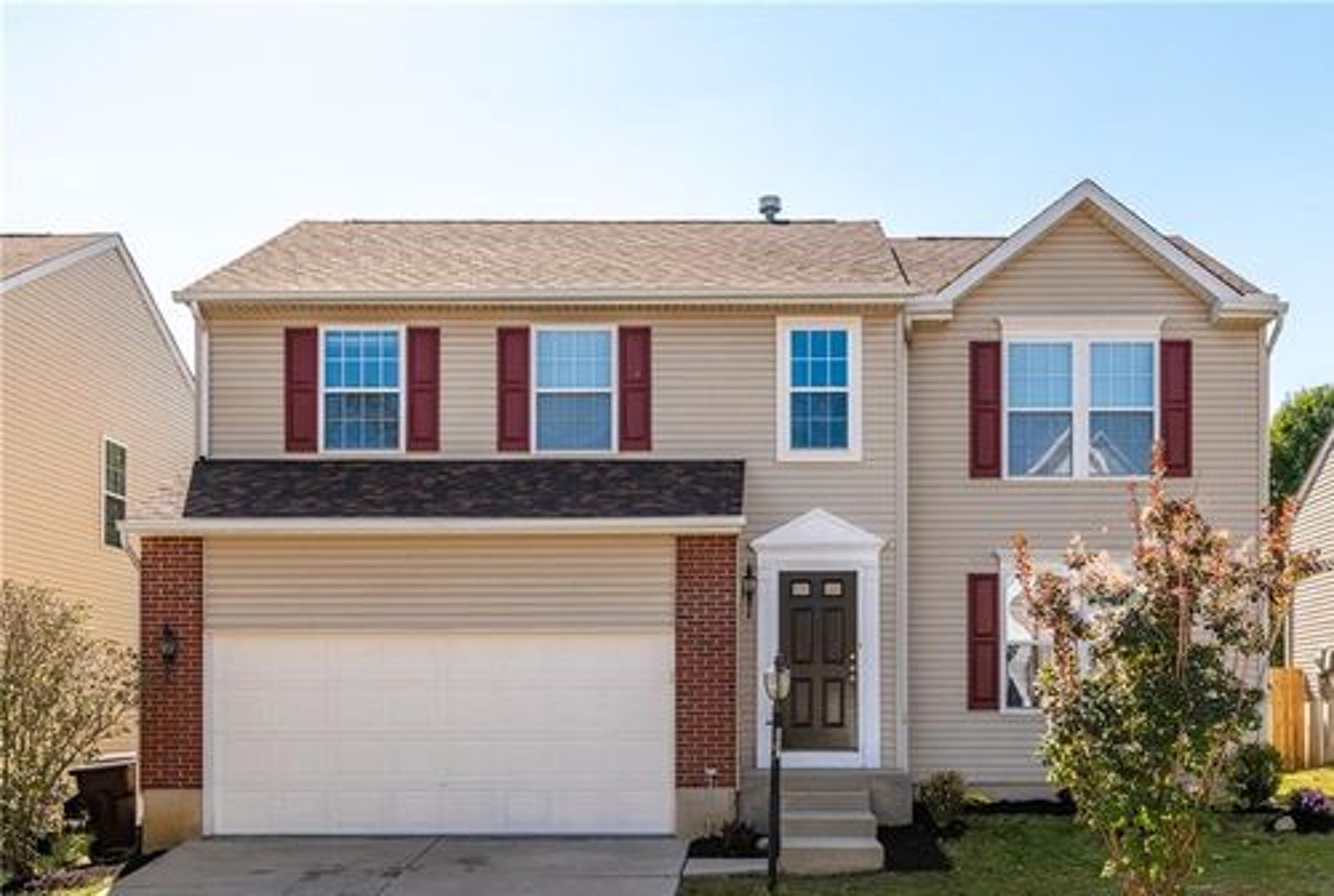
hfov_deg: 53.0
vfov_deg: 37.1
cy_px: 448
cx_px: 667
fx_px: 1337
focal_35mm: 36
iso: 400
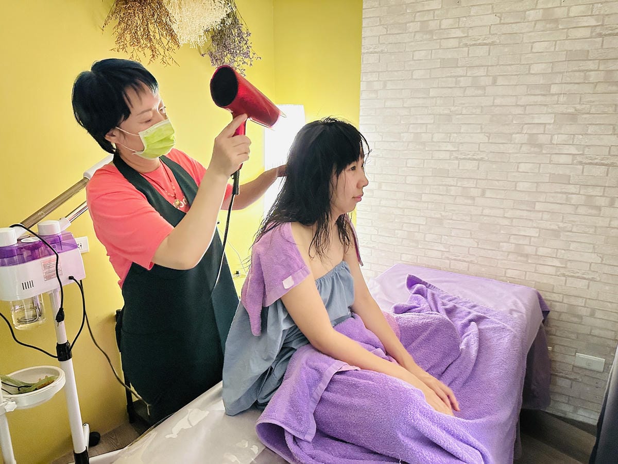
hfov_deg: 71.6
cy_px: 232
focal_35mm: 24
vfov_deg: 56.8
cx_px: 309
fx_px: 428
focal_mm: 6.86
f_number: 1.78
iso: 1000
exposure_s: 1/35
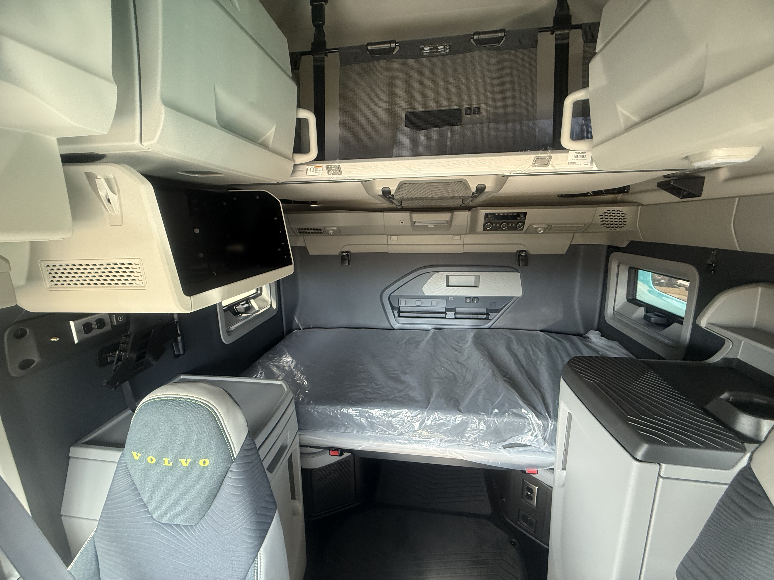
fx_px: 313
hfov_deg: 102.1
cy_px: 290
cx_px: 387
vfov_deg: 85.7
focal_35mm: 14
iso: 400
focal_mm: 2.22
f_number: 2.2
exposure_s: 1/60
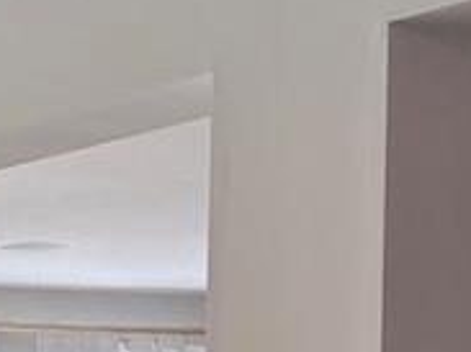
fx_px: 2475
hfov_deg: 10.2
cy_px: 599
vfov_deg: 7.9
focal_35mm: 182
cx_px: -404
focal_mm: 5.96
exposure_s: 1/273
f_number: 1.6
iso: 64
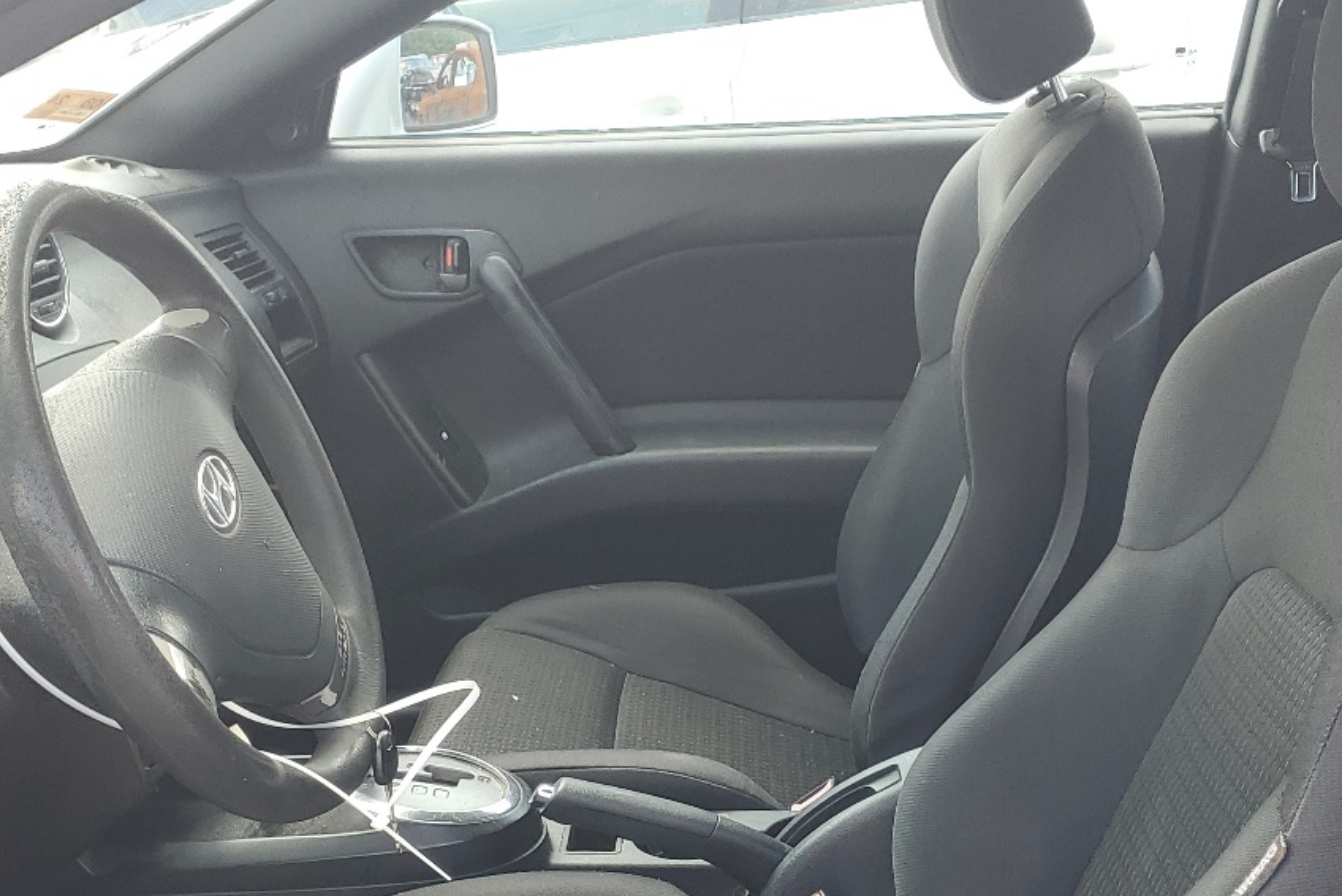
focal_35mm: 51
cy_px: 719
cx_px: 639
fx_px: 1902
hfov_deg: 38.9
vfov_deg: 26.0
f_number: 1.5
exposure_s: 1/192
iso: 50
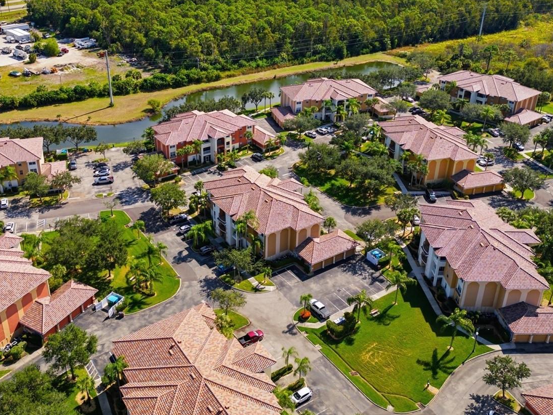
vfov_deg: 40.4
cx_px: 238
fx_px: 559
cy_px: 154
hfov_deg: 52.4
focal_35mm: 35
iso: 100
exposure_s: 1/60
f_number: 1.7
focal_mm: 6.7
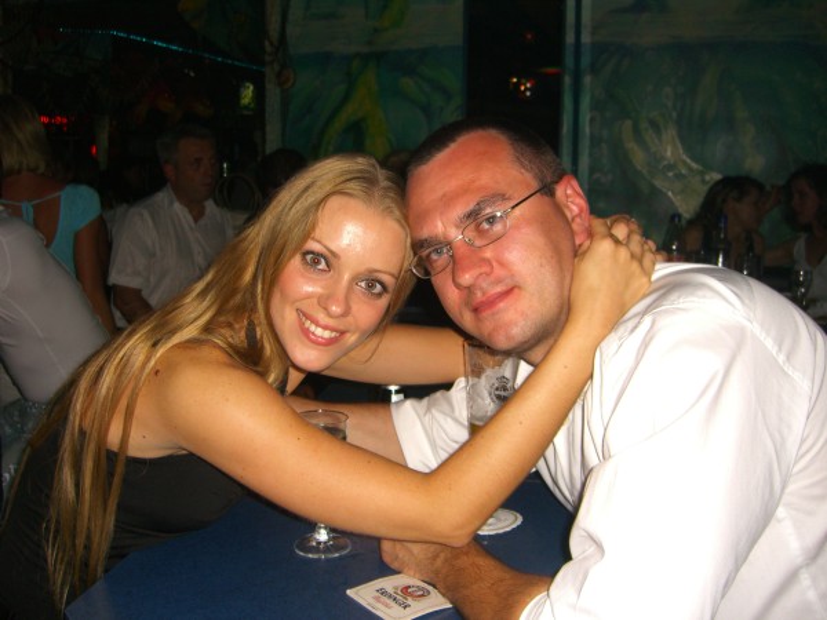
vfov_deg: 37.7
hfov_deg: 49.0
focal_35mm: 38
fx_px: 908
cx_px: 414
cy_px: 310
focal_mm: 7.9
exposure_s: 1/60
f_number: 2.8
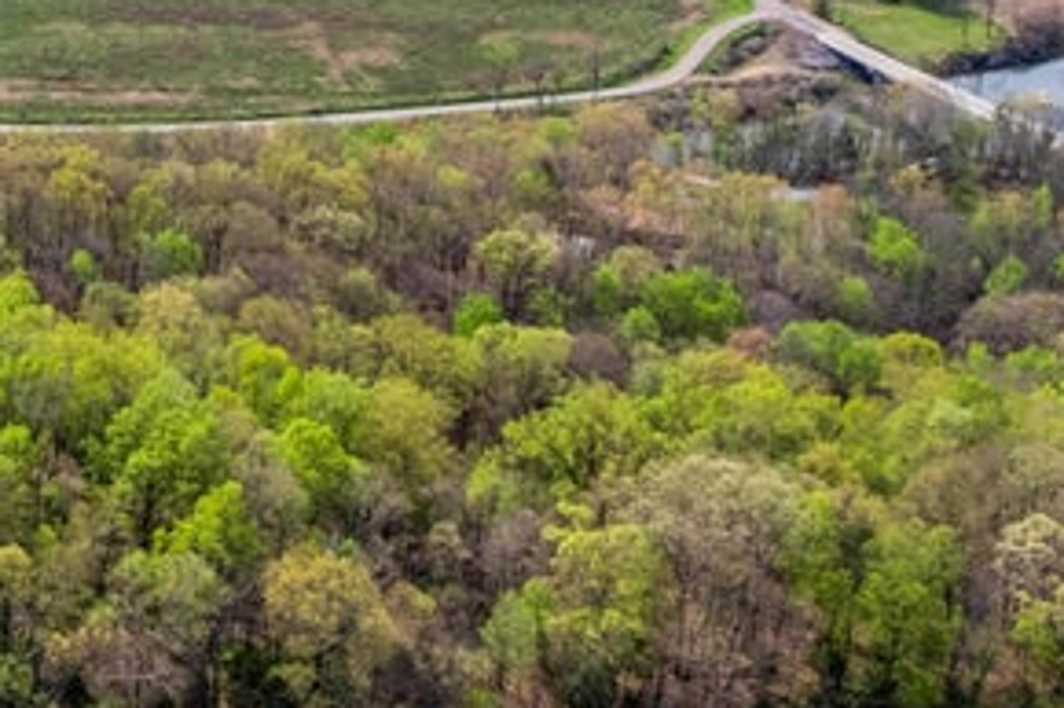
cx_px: 24
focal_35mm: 73
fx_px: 2156
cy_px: -15
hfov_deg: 26.4
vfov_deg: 18.1
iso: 120
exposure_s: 1/2000
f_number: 2.8
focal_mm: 8.38
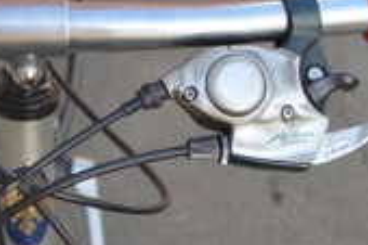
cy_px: 22
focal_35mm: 111
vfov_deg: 12.2
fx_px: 1134
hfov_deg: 18.3
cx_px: 71
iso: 100
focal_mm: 28
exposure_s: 1/80
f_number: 4.5
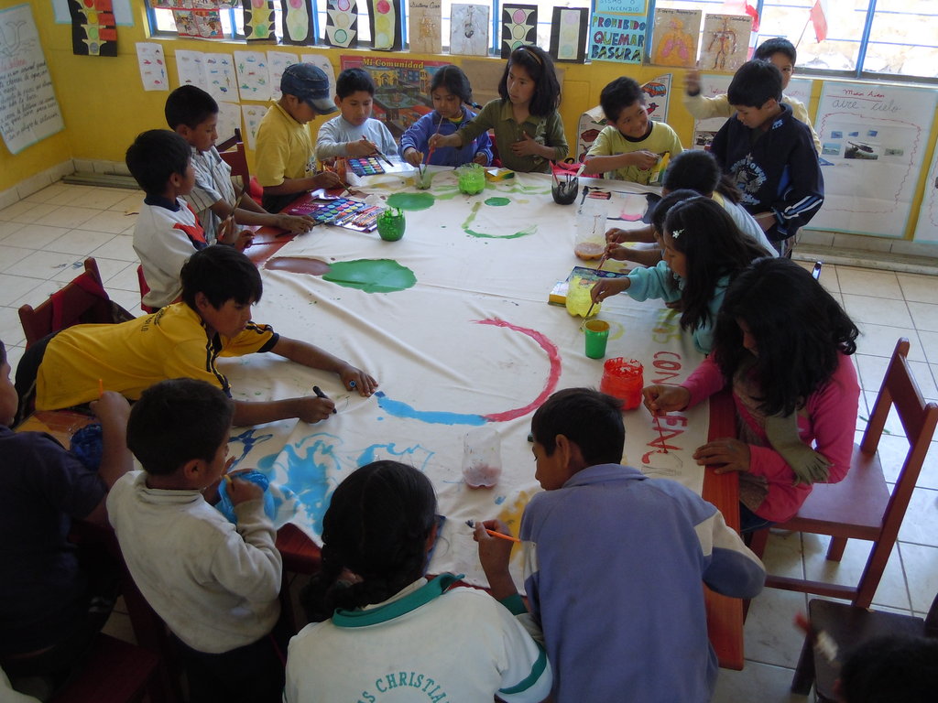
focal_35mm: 30
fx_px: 813
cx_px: 469
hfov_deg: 60.0
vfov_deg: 46.8
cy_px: 352
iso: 200
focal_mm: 5.4
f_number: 3.5
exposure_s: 1/60
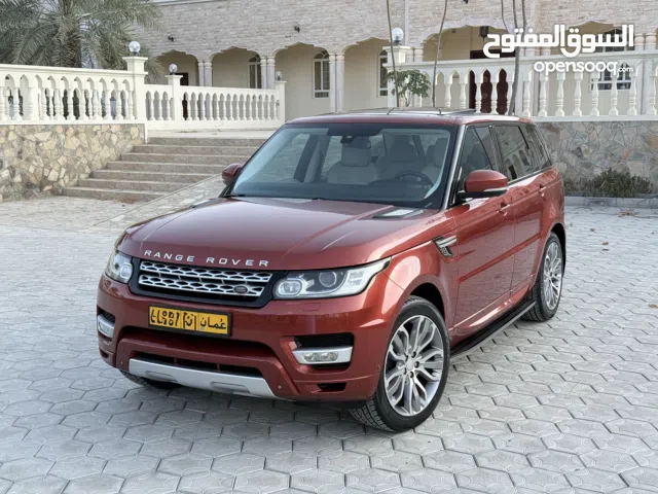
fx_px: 912
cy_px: 247
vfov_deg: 30.3
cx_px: 329
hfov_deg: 39.7
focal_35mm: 48
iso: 100
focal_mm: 6.76
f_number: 1.78
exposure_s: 1/1353
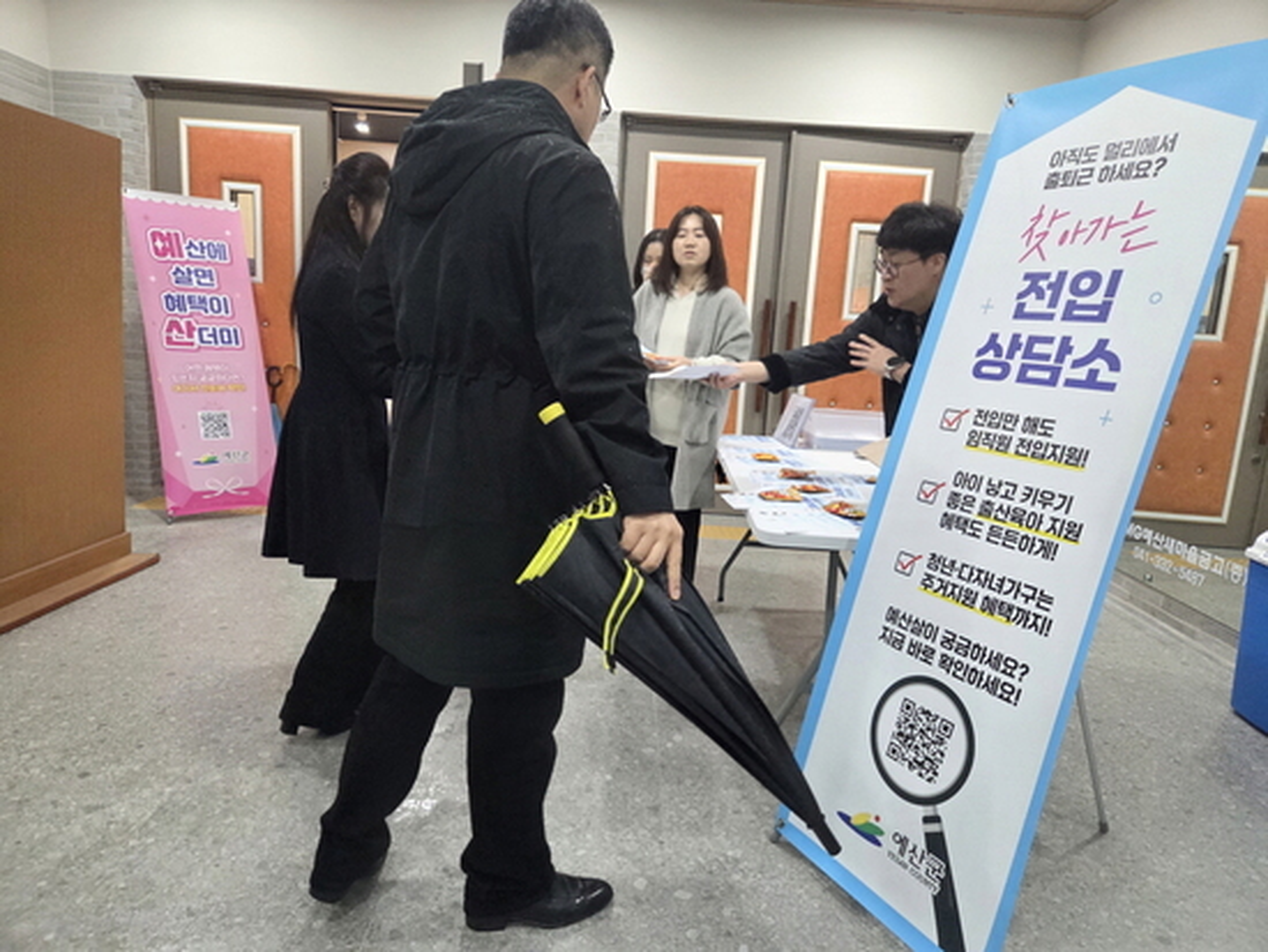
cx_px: 634
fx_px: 843
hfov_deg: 73.9
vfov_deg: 58.9
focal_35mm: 23
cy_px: 476
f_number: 1.8
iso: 500
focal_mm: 5.4
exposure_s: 1/120
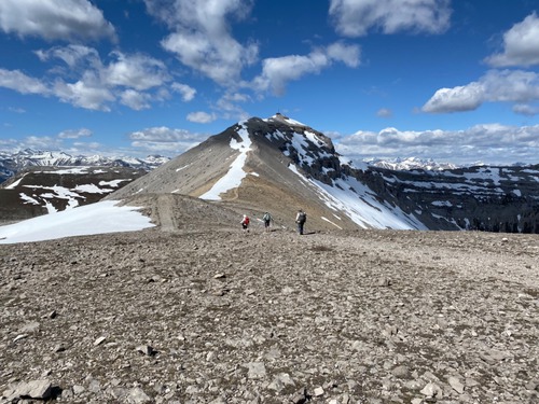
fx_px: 405
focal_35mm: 26
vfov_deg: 53.1
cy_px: 202
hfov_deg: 67.3
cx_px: 270
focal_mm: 4.25
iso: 32
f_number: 1.8
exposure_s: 1/6061
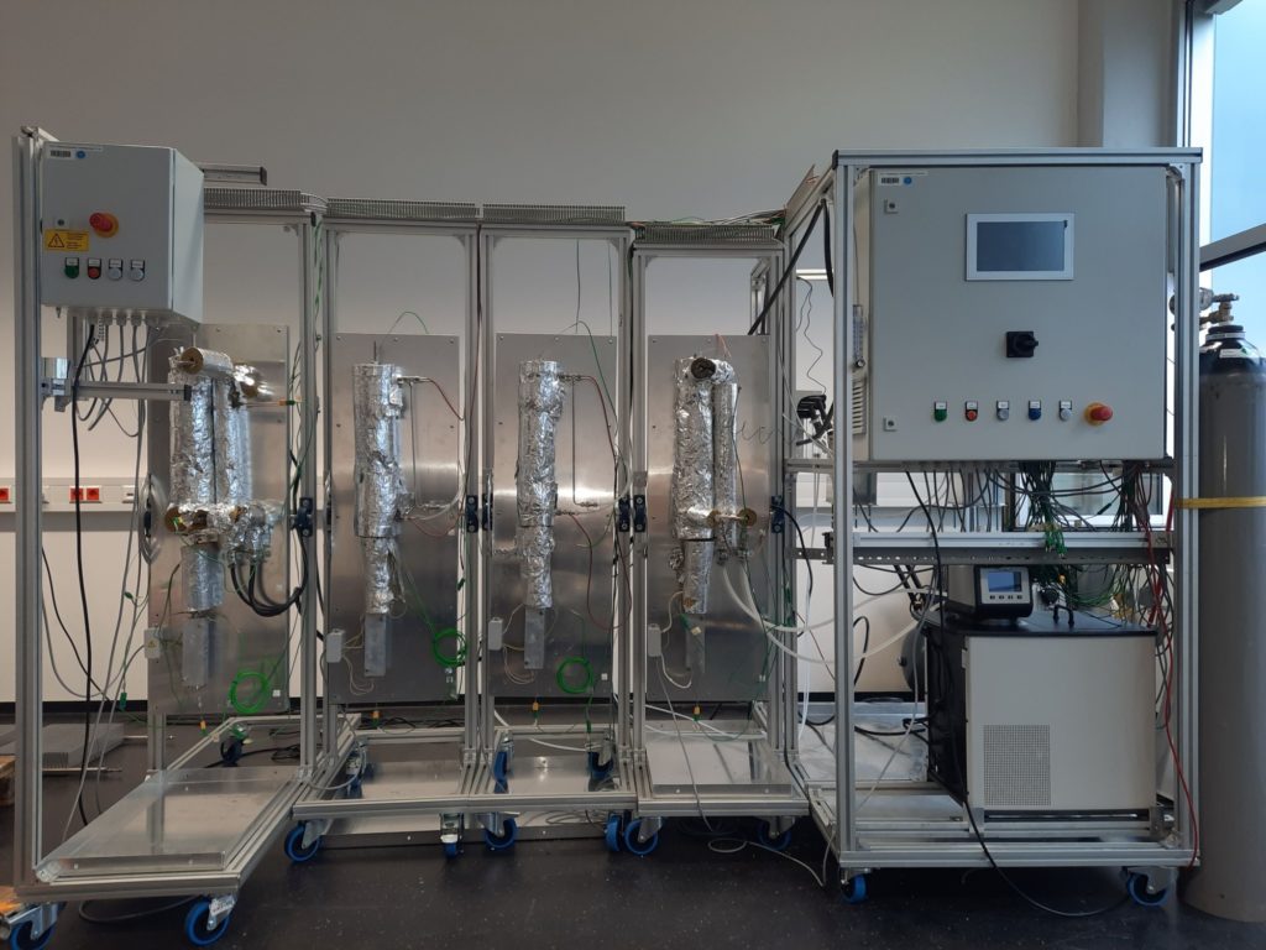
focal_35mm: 25
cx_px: 633
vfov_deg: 54.9
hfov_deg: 69.4
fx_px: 914
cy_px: 475
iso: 50
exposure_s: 1/50
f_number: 2
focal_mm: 4.6
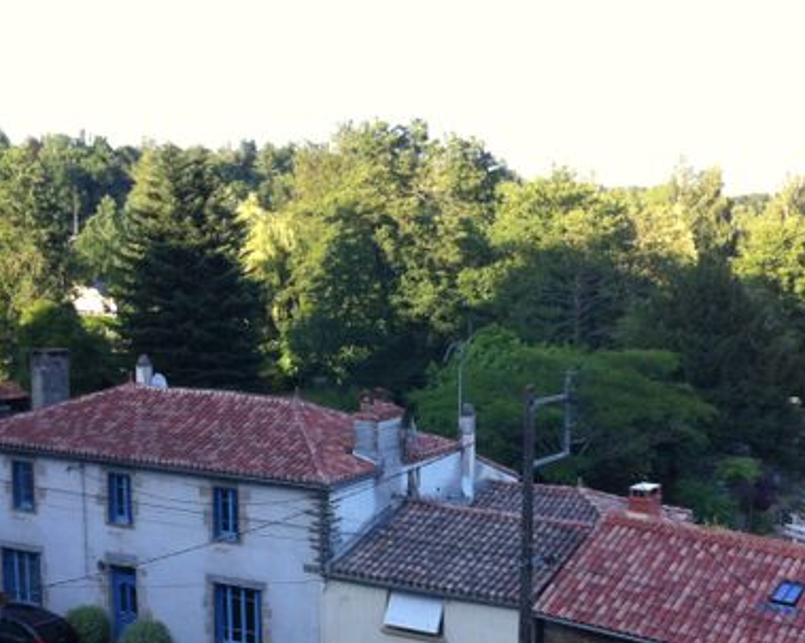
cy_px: 454
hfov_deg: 34.7
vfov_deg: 27.8
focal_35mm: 54
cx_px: 433
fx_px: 1286
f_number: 2.8
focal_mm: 3.85
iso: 80
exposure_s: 1/181
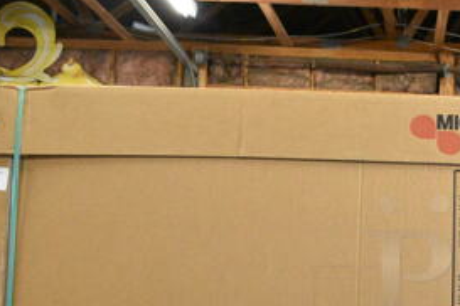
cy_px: 272
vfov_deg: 19.9
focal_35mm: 67
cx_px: 492
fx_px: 856
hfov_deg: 27.7
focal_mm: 20
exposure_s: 1/100
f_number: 7.1
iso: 6400
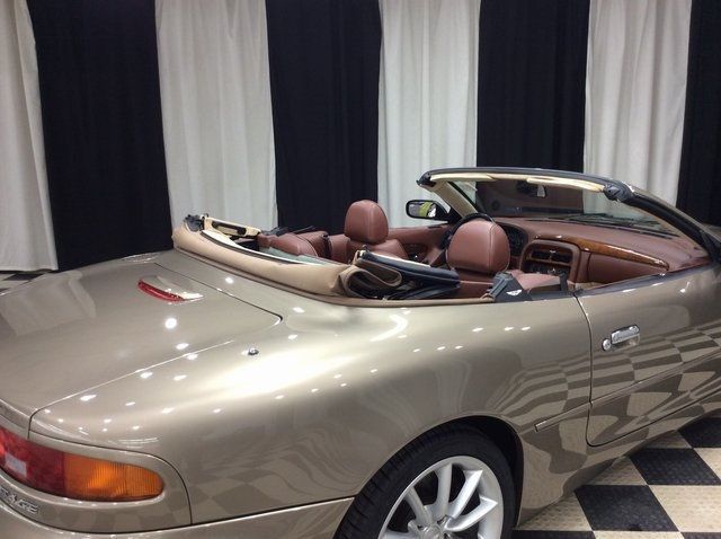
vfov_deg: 44.1
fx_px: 666
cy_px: 270
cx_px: 360
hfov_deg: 56.9
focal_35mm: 32
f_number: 2.4
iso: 50
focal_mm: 3.3
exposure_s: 1/24
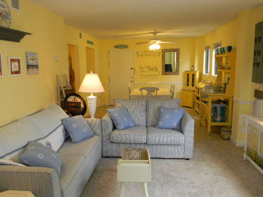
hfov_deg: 55.3
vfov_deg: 42.8
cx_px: 121
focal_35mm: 33
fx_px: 251
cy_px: 108
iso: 135
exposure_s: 1/30
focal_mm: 5
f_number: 3.5
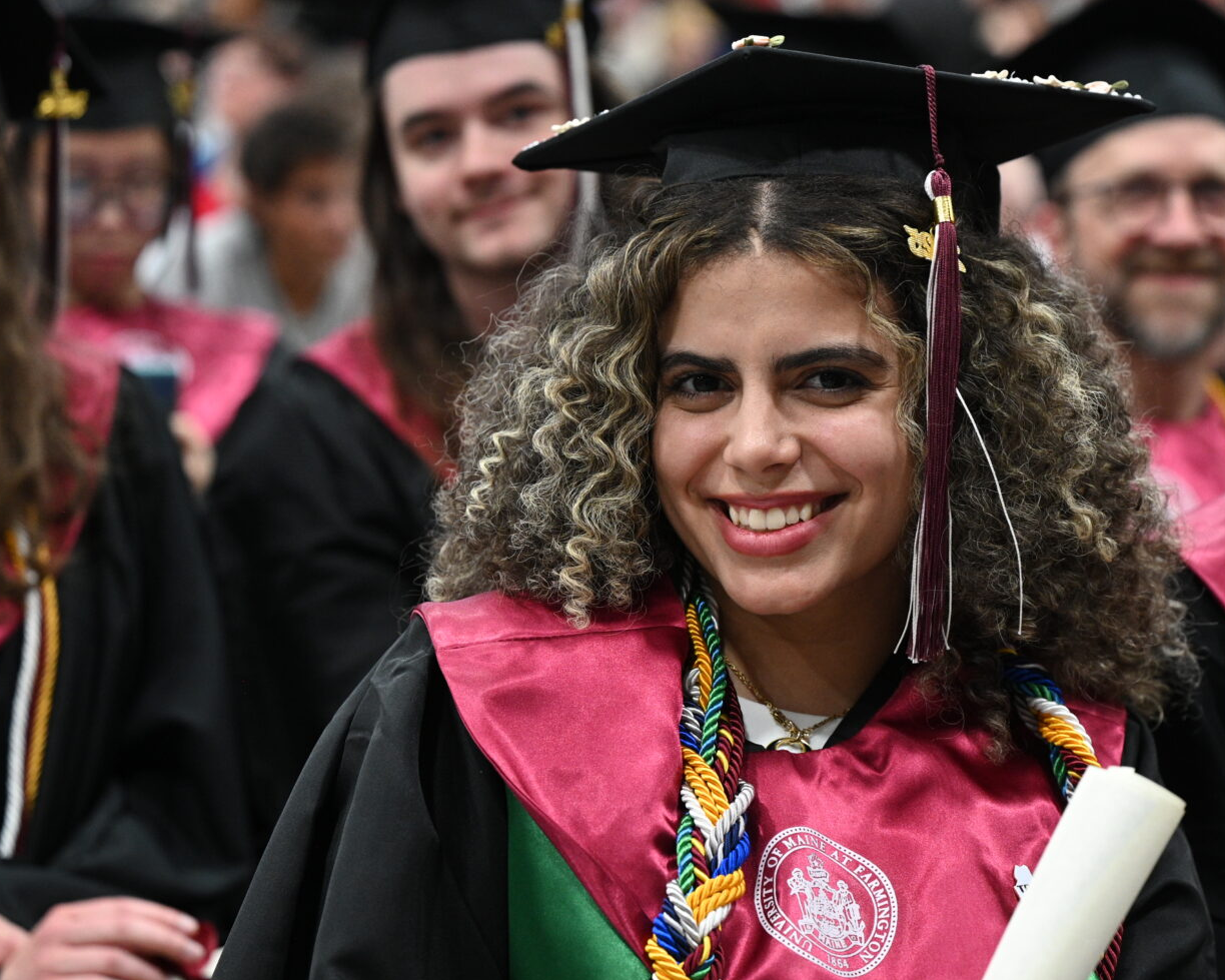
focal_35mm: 103
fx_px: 3734
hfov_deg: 18.6
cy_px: 438
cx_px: 802
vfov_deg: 14.9
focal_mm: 70
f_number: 3.2
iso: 2500
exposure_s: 1/200
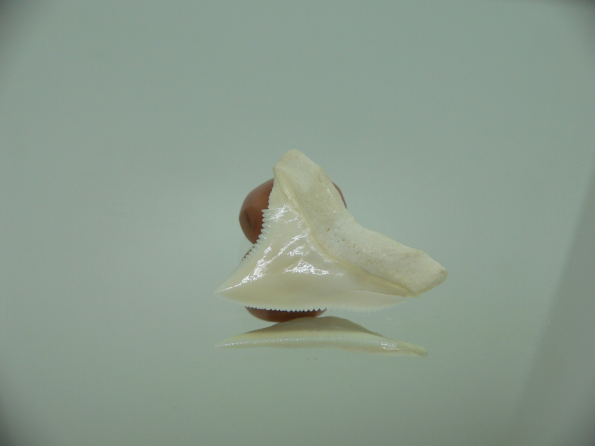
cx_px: 298
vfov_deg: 40.7
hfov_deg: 52.6
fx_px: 602
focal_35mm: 35
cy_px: 223
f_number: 2.8
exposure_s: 1/60
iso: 80
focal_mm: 4.6
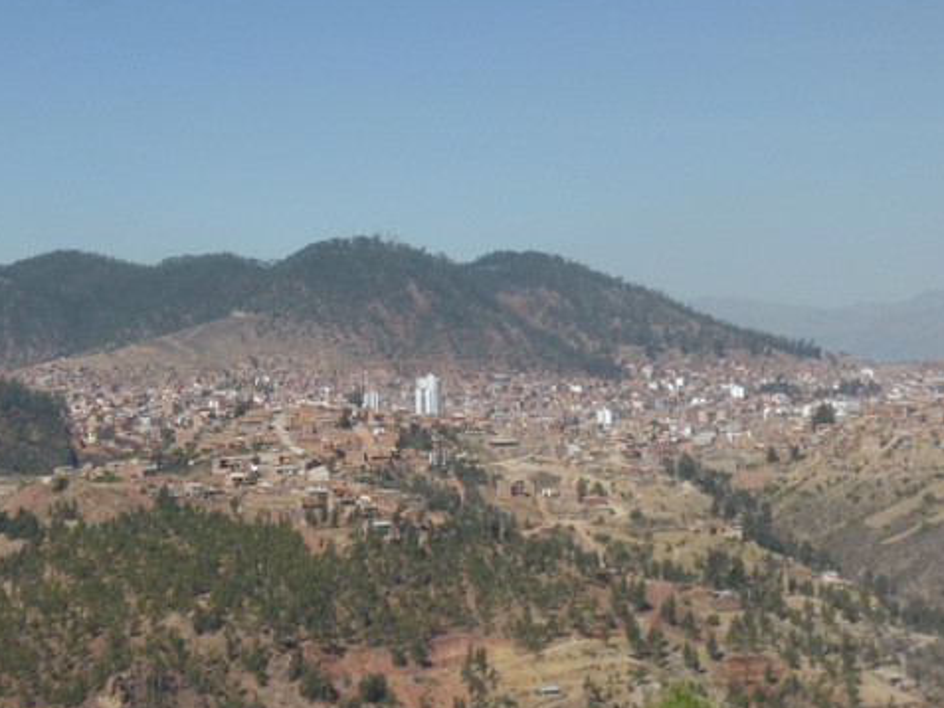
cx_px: 360
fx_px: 3328
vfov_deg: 12.1
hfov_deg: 16.1
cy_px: 293
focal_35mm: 122
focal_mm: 16.1
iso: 100
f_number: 5.2
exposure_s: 1/800
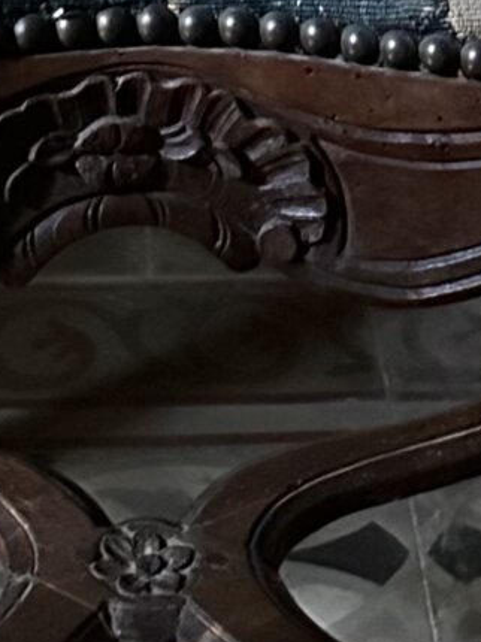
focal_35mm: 143
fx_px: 2652
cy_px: -1093
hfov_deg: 10.3
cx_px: 121
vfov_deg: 10.8
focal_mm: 6.86
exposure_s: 1/59
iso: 1000
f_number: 1.78
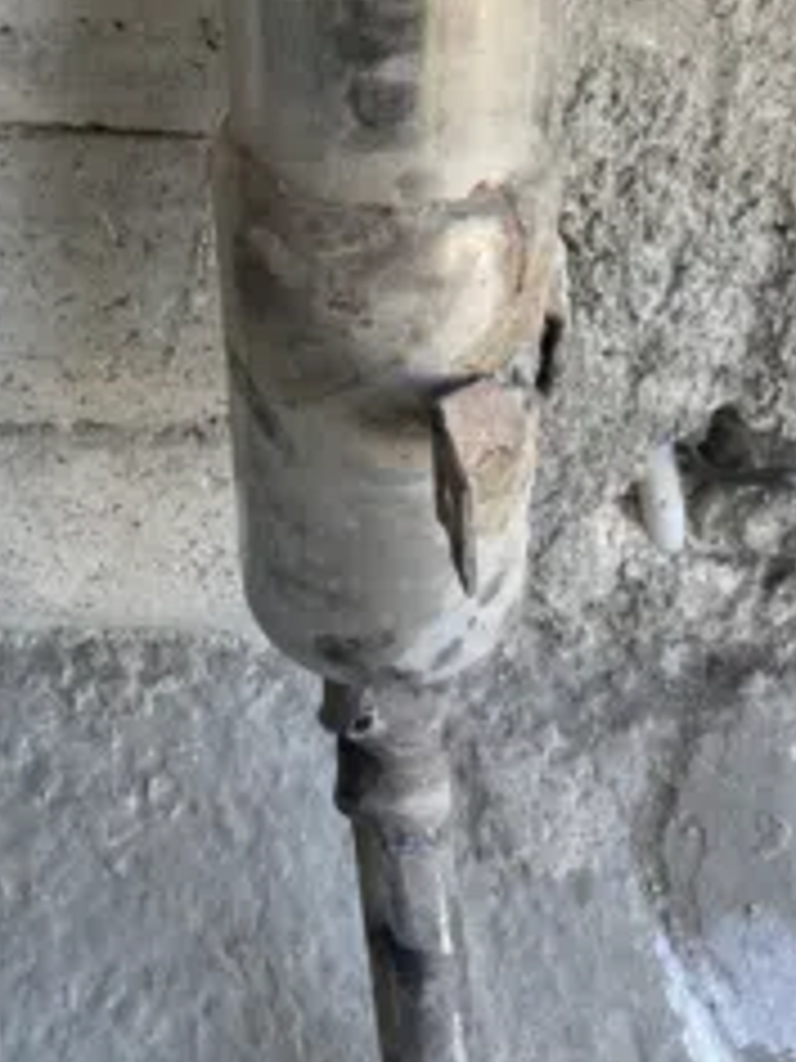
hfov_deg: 32.7
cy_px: 180
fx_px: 1349
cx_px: 279
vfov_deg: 40.8
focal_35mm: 44
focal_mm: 4.25
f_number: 1.8
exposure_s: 1/122
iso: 50
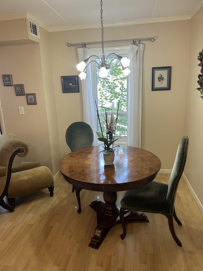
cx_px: 102
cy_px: 136
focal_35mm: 26
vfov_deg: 67.3
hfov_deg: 53.1
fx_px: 203
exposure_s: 1/60
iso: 80
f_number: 1.5
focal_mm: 5.7
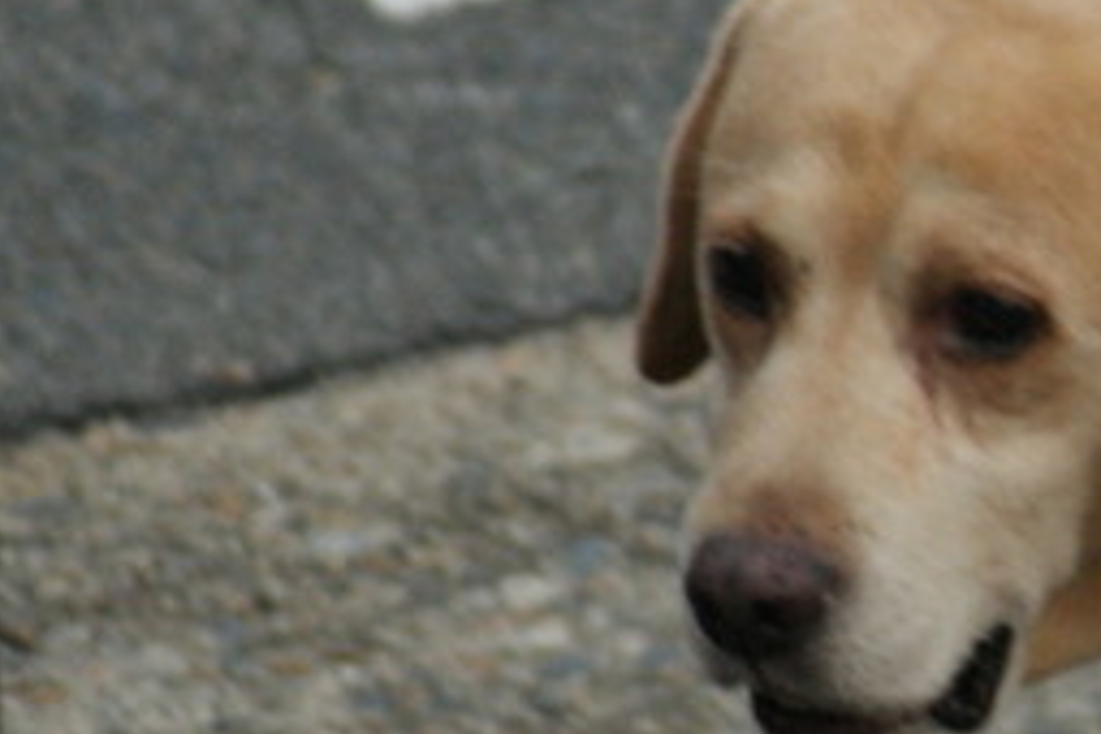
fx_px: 51559
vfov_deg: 0.8
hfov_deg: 1.2
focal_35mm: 1686
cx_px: 1278
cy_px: 380
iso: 400
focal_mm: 280
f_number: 5.6
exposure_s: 1/80
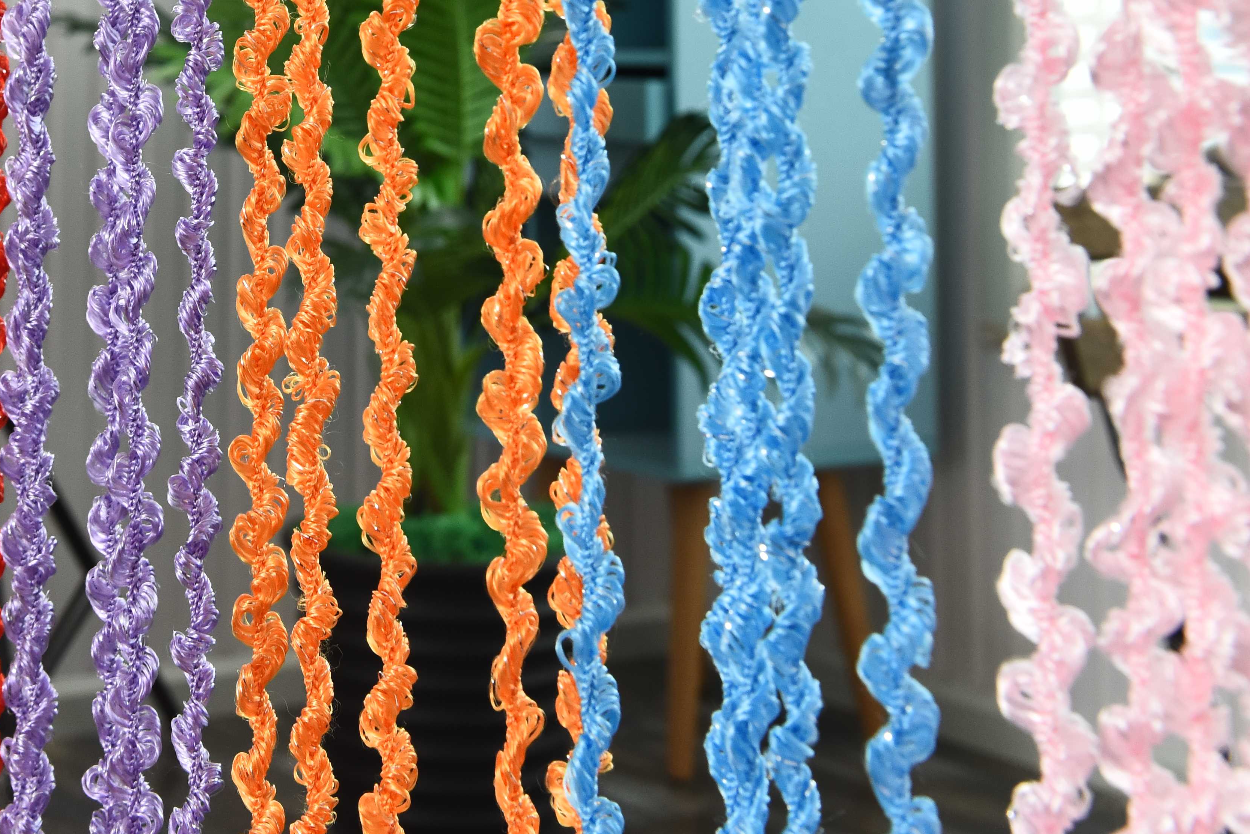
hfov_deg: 23.6
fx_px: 2917
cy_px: -57
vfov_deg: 15.9
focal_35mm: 84
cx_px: 139
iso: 800
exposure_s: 1/80
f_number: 8
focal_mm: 38
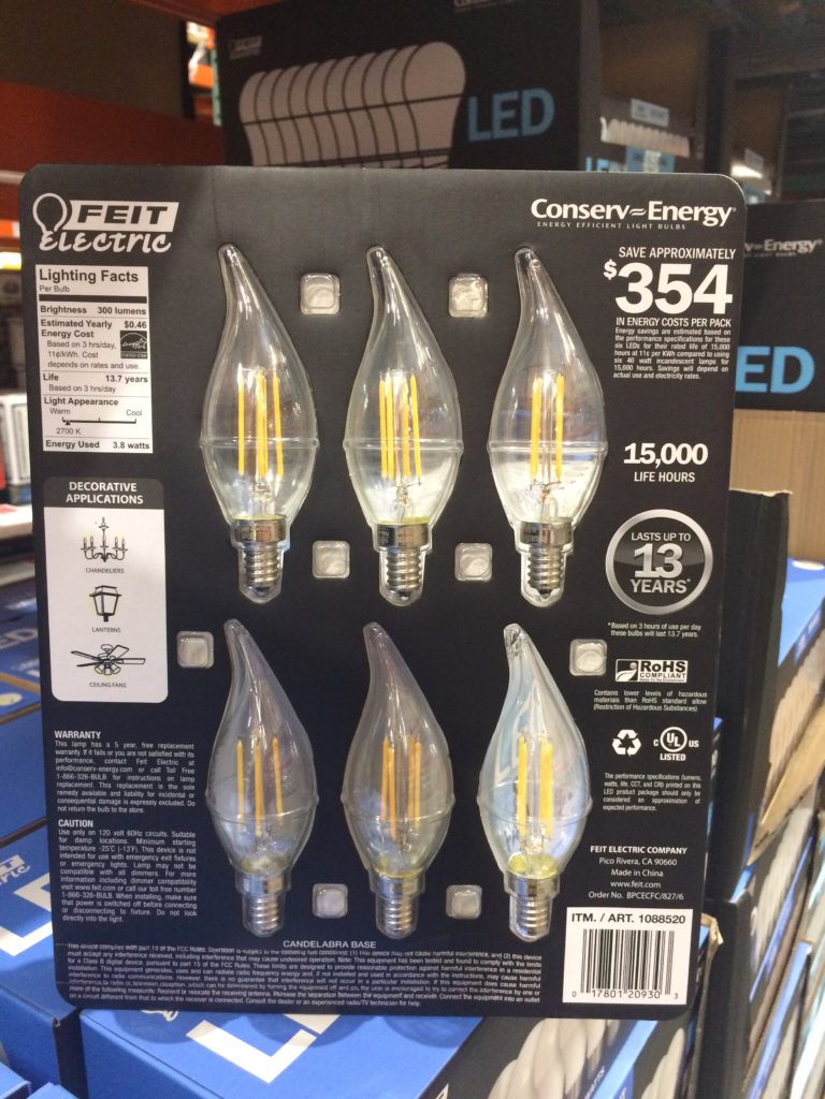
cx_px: 412
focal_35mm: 29
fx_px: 922
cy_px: 550
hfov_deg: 48.2
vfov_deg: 61.7
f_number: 2.2
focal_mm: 4.15
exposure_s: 1/30
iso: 250
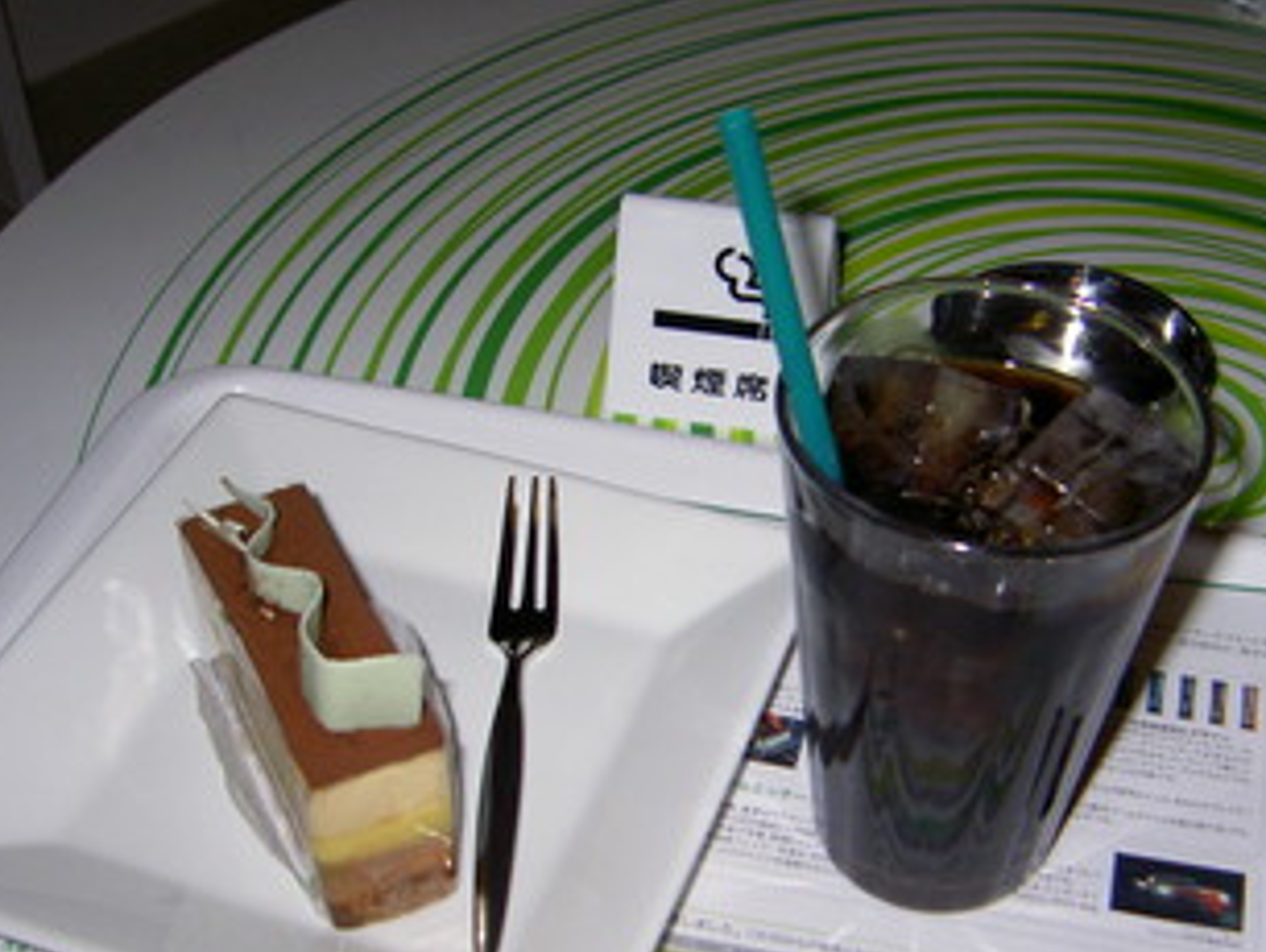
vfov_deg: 29.0
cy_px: 600
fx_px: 1830
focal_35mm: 50
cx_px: 803
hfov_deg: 37.9
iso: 100
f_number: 2.8
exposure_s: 1/60
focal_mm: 5.6
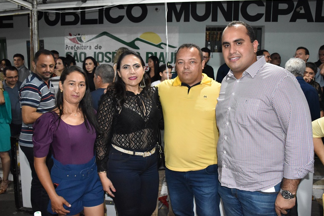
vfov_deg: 46.4
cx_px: 163
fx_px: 252
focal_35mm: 28
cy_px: 107
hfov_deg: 65.5
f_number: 4.5
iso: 4000
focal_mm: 18
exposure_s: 1/100
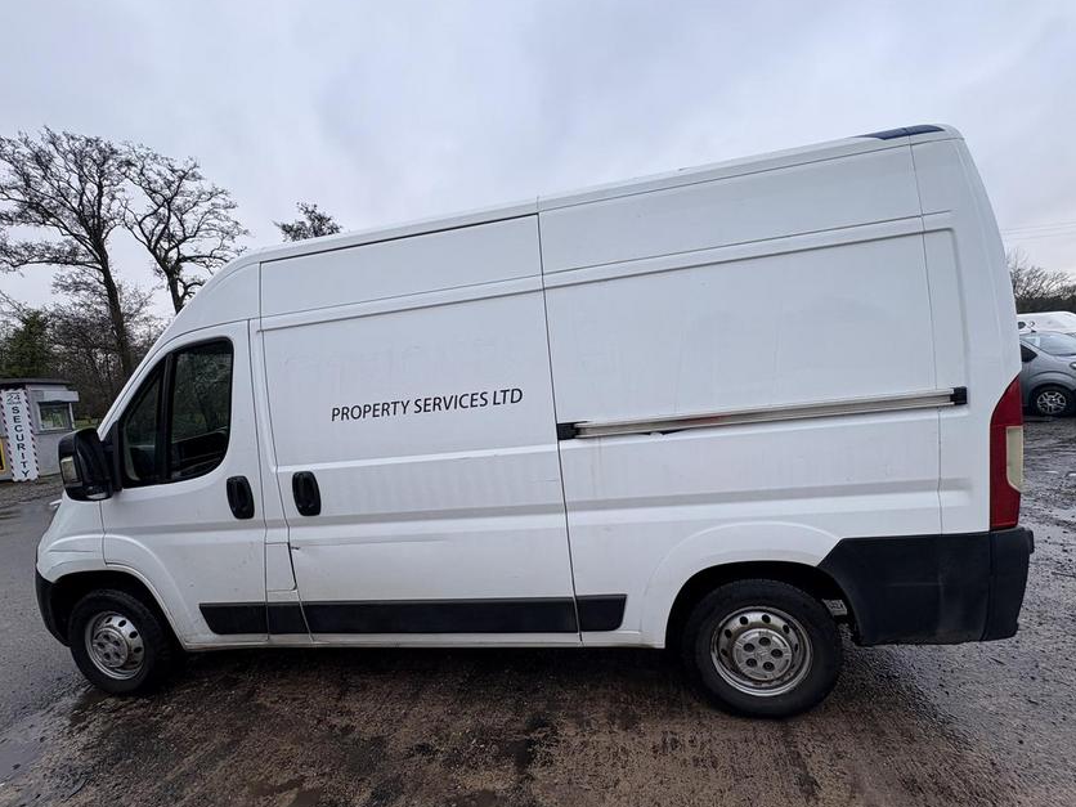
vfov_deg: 81.7
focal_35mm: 15
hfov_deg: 98.2
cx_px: 546
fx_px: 466
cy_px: 423
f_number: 2.2
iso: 40
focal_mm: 2.22
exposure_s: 1/147
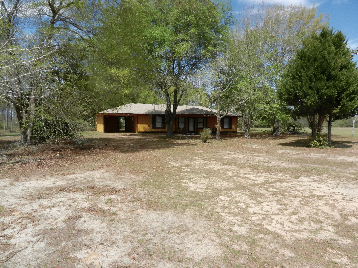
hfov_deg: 69.4
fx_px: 259
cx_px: 179
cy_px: 134
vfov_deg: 54.9
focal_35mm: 25
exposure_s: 1/1250
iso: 160
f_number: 3.5
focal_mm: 4.5
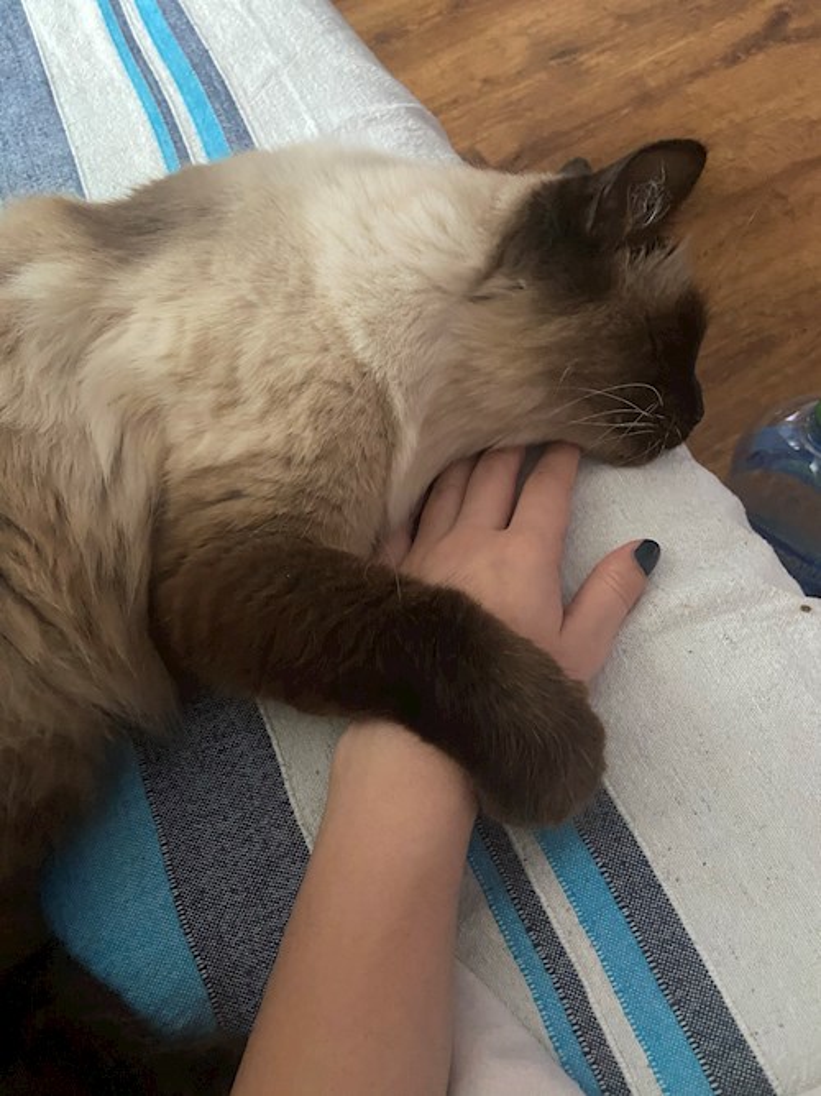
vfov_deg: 67.3
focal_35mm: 26
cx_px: 410
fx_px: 822
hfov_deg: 53.0
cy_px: 548
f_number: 1.8
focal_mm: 4.25
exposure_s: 1/30
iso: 800
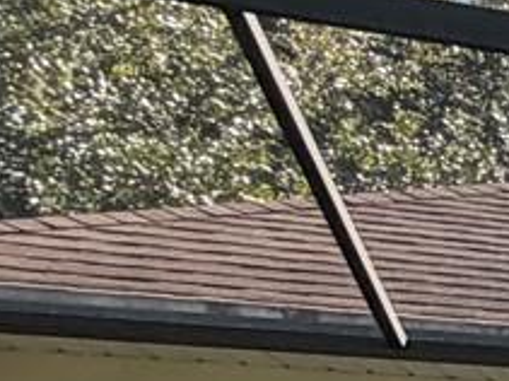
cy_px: 588
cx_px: 1833
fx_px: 1558
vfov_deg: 13.1
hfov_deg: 9.3
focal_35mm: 106
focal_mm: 2.22
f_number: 2.2
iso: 50
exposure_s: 1/502
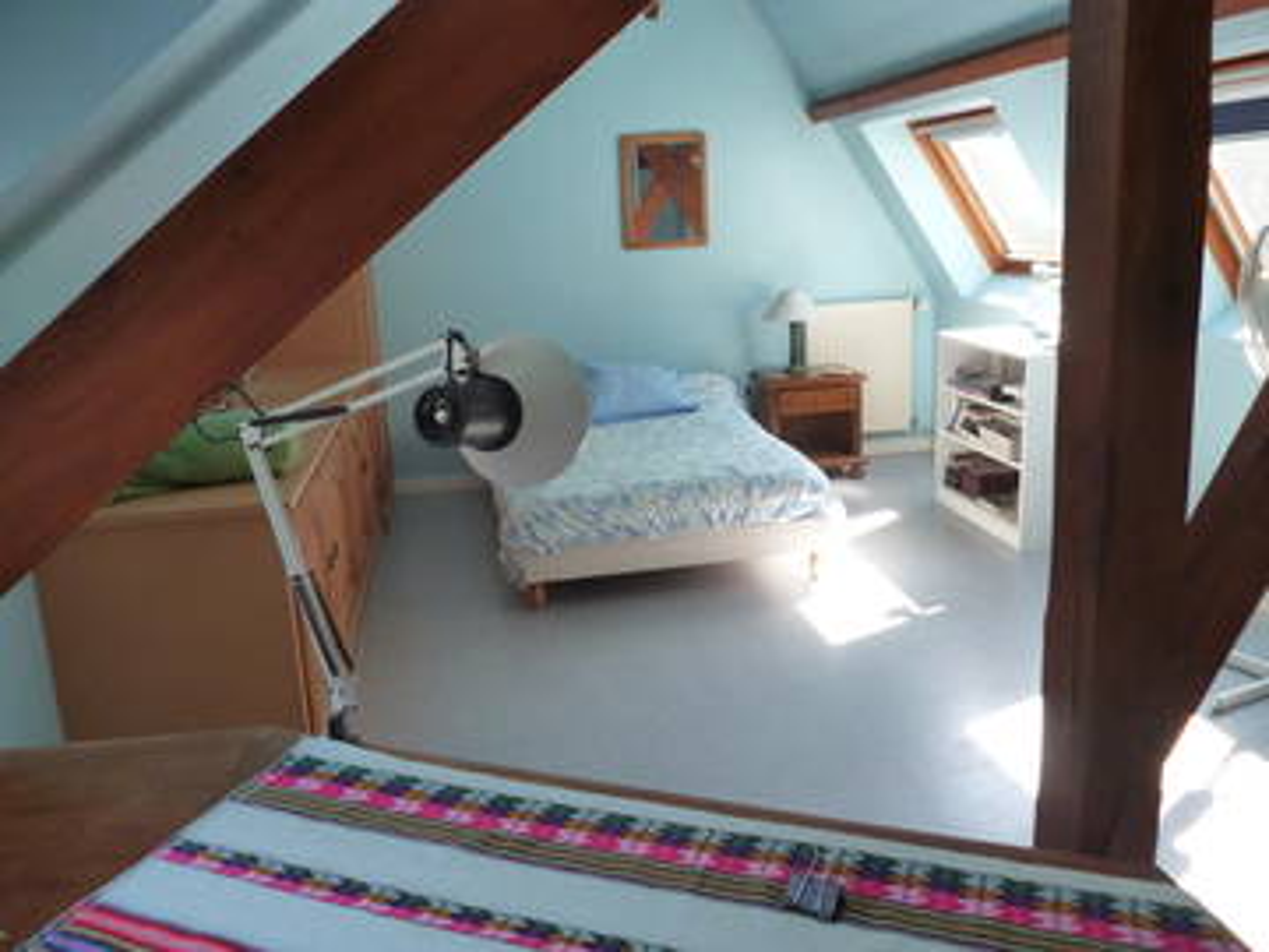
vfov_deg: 49.7
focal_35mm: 28
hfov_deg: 63.4
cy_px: 476
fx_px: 1026
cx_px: 634
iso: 400
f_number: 3.1
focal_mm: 5
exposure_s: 1/40
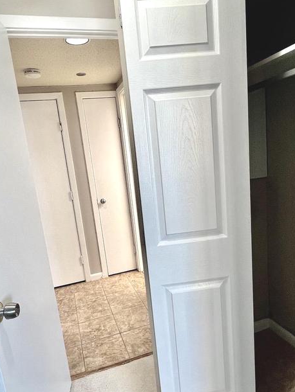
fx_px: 261
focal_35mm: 23
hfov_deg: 58.9
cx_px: 150
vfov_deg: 73.8
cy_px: 210
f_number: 1.8
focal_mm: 1.57
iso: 160
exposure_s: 1/120
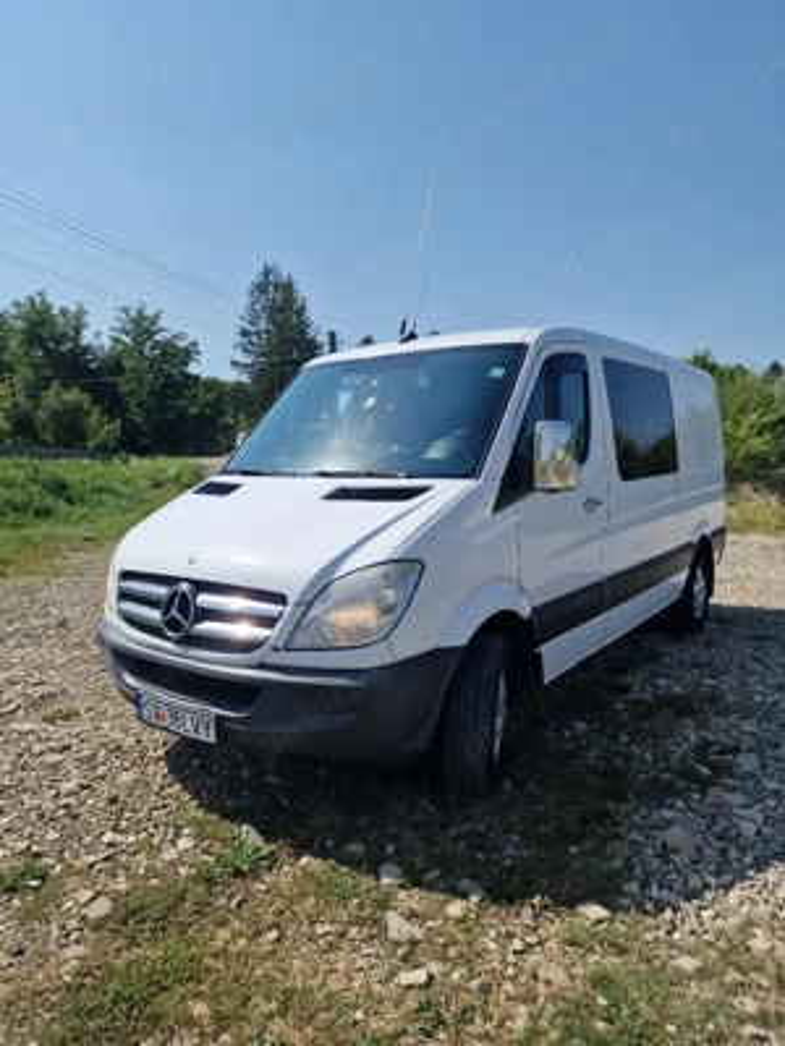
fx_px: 695
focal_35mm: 23
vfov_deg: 73.9
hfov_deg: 58.9
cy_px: 523
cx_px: 392
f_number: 1.8
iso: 50
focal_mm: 6.4
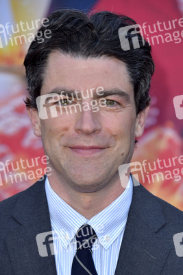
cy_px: 138
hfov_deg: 6.5
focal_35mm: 210
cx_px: 92
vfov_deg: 9.8
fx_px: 1600
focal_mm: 210
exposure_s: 1/250
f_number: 6.3
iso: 400
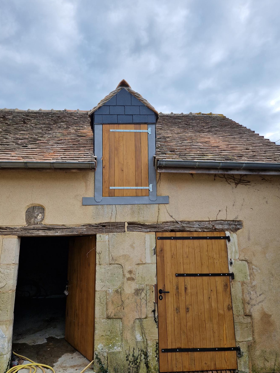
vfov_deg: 69.4
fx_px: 270
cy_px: 185
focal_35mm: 25
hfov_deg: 54.8
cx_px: 131
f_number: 1.8
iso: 50
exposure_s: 1/1204
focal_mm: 5.4
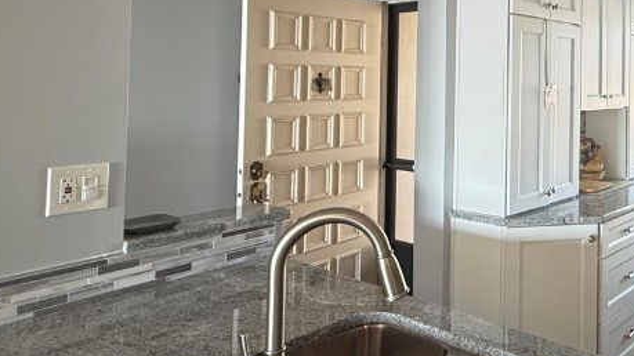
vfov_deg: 33.4
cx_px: 565
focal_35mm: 34
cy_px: 61
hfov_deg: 51.6
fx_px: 571
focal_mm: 2.22
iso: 320
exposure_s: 1/120
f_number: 2.2
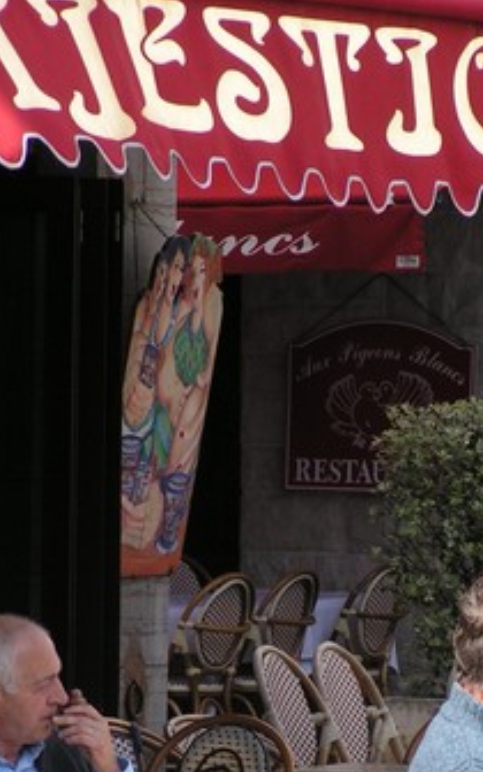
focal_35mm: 418
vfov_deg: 5.0
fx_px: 8804
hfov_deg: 3.1
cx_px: 334
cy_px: 578
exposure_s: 1/320
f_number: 4.5
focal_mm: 33
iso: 50
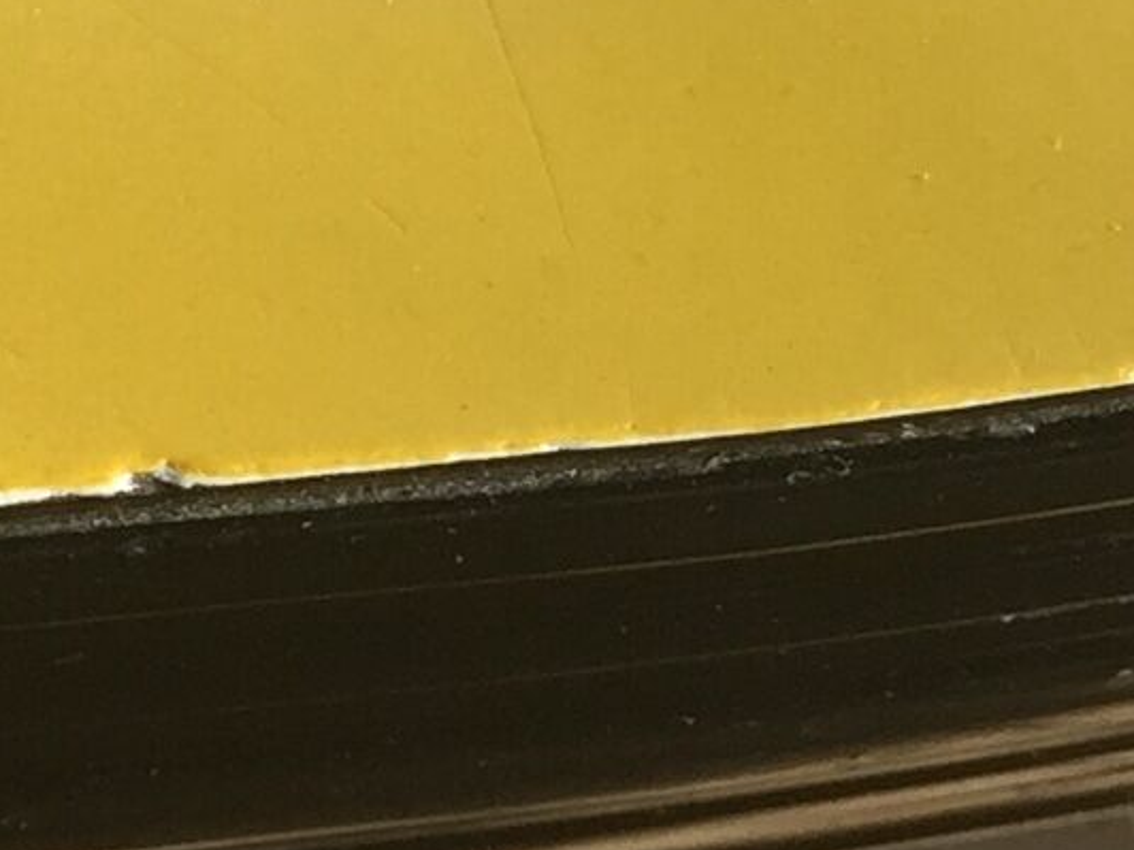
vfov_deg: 8.2
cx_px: -1831
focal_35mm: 178
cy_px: 1116
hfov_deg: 9.5
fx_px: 5831
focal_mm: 4.15
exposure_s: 1/321
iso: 32
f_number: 2.2
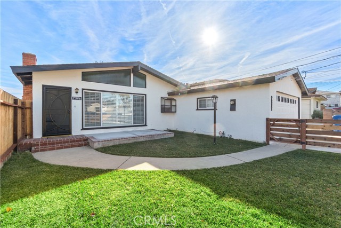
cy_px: 114
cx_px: 170
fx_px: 142
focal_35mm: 15
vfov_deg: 77.4
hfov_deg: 100.4
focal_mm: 10
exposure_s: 1/200
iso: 400
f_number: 8
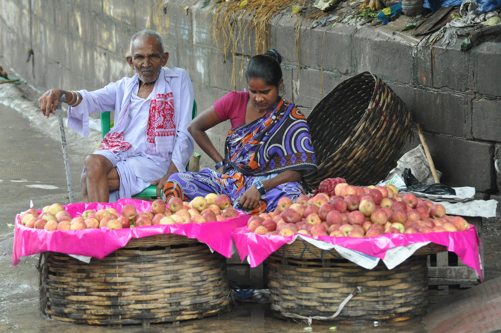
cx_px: 246
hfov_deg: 11.7
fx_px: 2447
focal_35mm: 176
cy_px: 162
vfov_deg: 7.8
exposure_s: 1/90
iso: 800
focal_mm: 112
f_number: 4.8
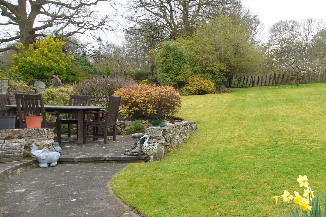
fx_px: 299
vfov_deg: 39.9
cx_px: 278
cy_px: 121
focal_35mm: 33
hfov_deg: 52.0
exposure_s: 1/125
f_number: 4.5
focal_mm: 9
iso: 100
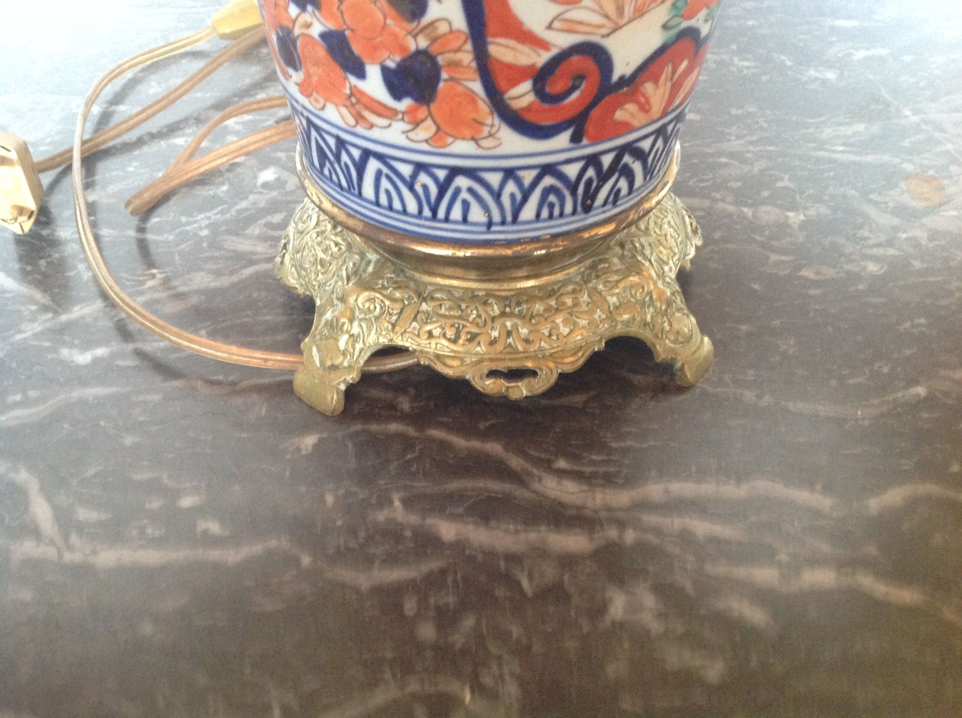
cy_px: 359
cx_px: 481
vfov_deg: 40.6
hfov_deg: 52.7
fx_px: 971
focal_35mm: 35
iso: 400
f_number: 2.4
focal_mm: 4.28
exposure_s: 1/15
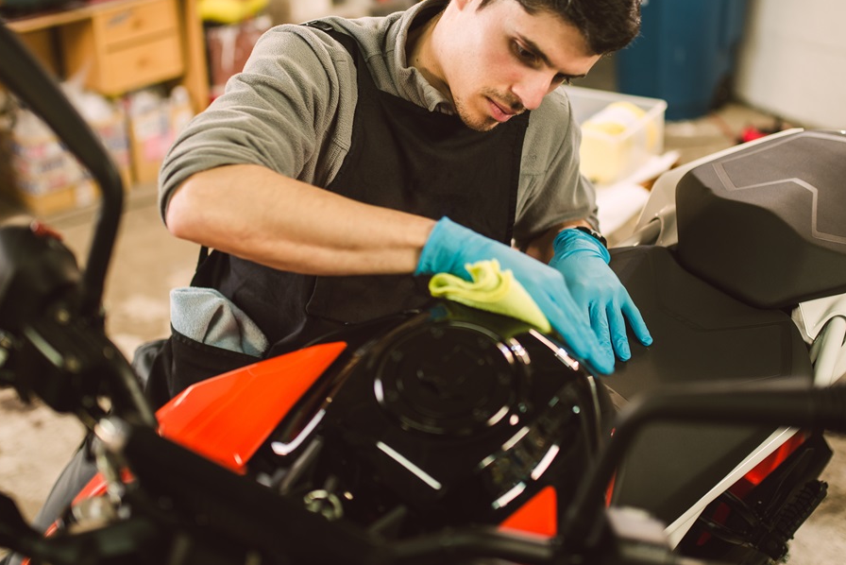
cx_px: 409
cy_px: 211
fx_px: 1175
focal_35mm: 50
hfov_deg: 39.6
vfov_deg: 26.9
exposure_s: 1/160
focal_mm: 35
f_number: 1.4
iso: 200
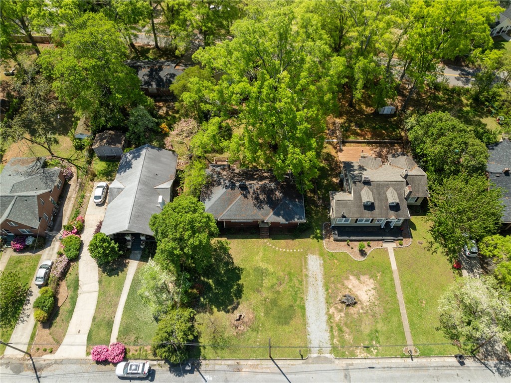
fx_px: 354
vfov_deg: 56.7
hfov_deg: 71.6
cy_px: 192
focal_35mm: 24
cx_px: 256
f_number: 4.5
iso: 100
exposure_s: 1/50
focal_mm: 12.29
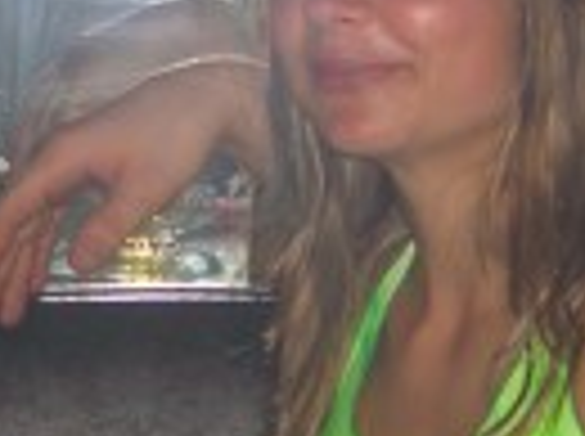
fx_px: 3593
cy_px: 274
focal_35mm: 213
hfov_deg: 9.3
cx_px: 360
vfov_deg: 7.0
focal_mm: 9.5
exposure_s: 1/60
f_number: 3.1
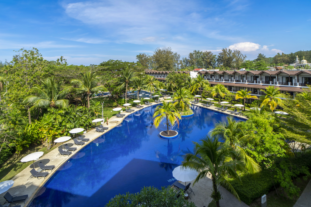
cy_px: 104
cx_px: 156
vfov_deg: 67.4
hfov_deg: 90.0
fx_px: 155
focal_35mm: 18
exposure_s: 1/1250
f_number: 8
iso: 100
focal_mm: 18
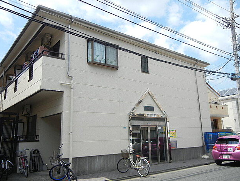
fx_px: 215
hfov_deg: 58.3
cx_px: 120
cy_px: 91
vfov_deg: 45.5
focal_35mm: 31
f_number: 7
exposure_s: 1/301
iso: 160
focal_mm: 5.4
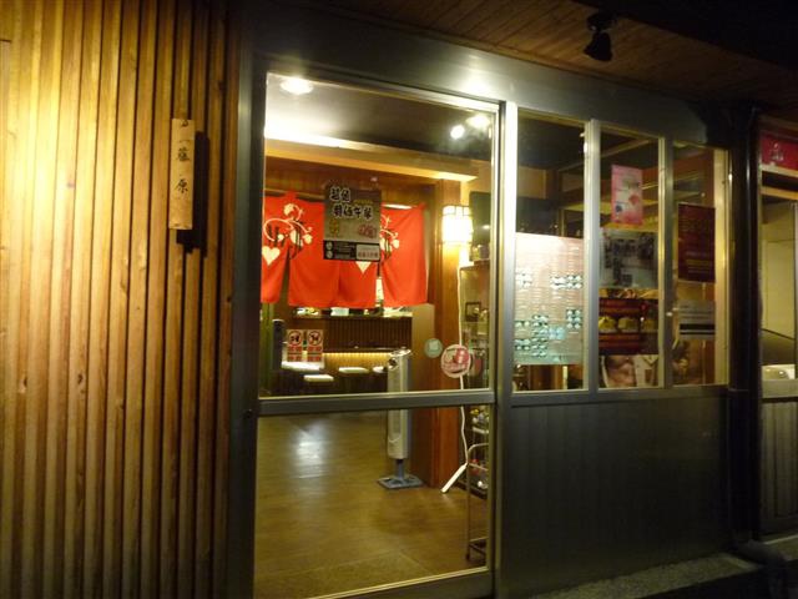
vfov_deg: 54.9
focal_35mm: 25
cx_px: 399
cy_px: 300
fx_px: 576
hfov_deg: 69.4
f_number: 2.8
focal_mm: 4.4
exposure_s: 1/10
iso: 400
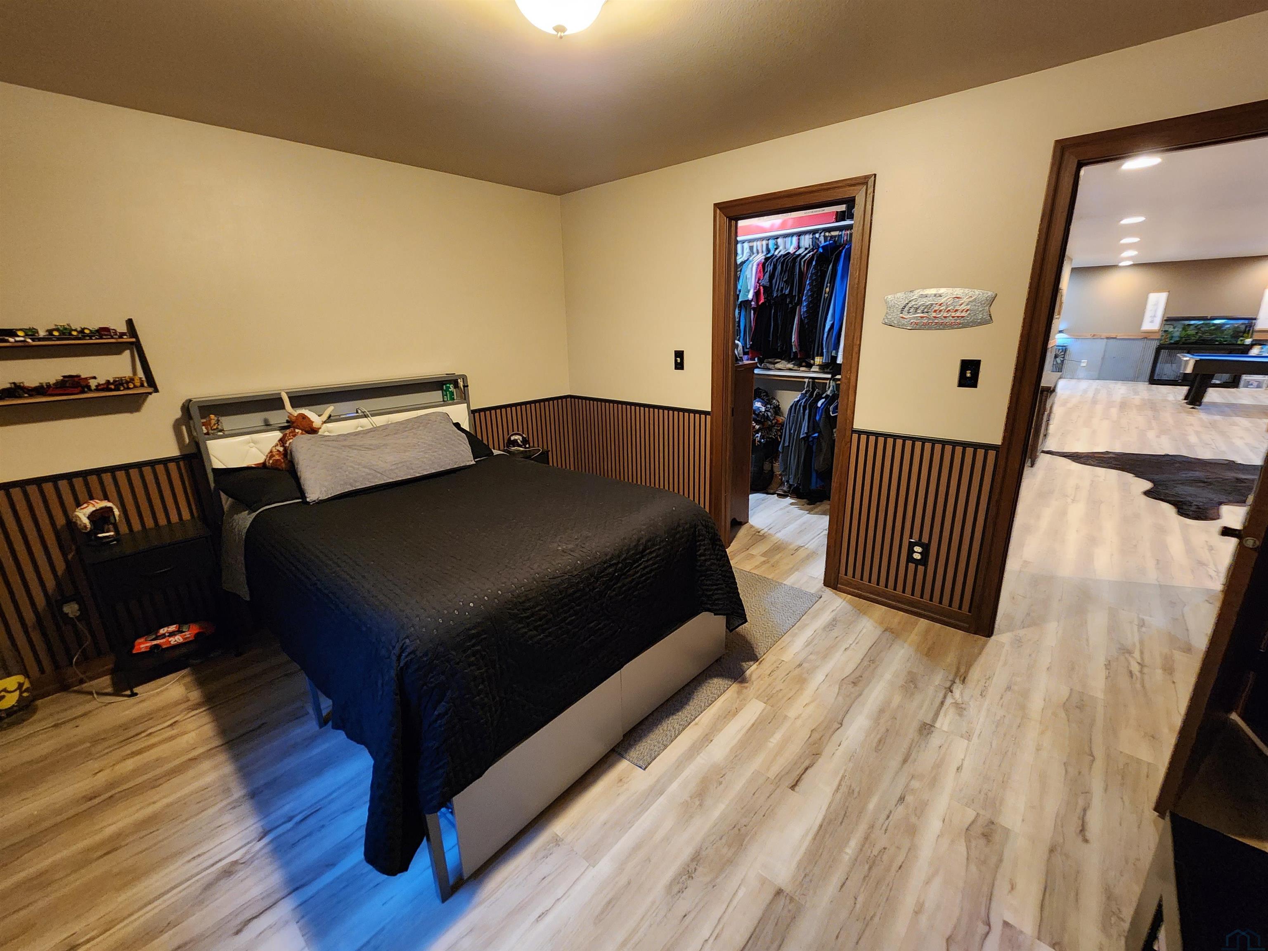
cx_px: 634
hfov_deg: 106.2
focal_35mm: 13
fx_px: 476
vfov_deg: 89.9
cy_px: 476
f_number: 2.2
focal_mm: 2.2
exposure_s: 1/24
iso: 640
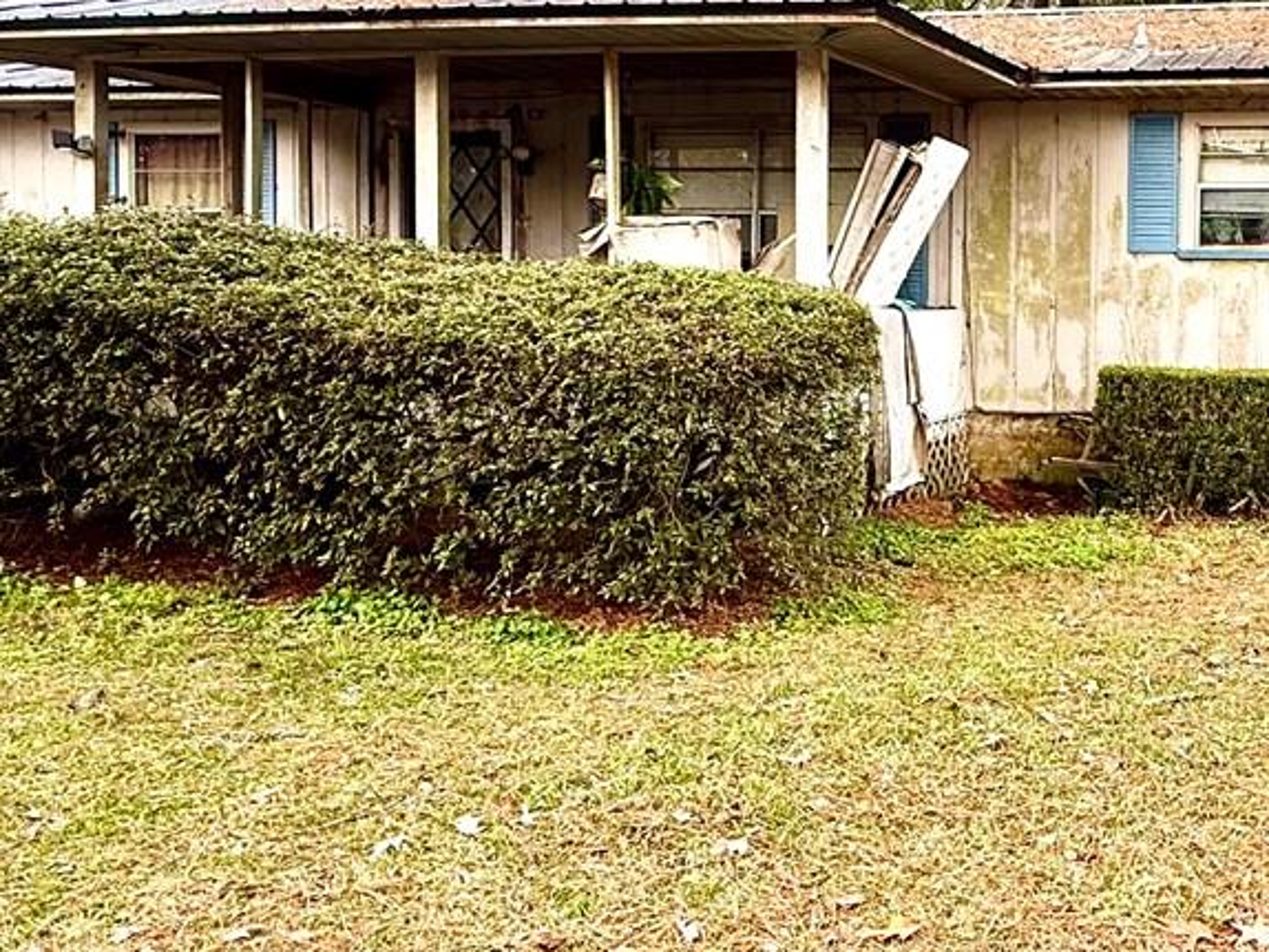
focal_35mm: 39
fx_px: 1430
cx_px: 1200
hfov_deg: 42.8
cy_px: 351
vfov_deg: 36.6
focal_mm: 2.22
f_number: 2.2
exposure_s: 1/217
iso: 64
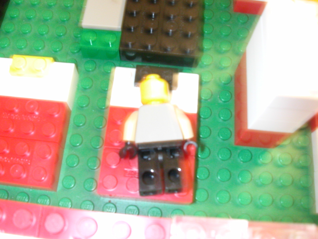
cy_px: 120
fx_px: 340
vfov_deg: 38.7
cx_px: 159
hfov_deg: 50.1
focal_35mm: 37
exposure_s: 1/1.7
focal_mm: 5.6
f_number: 4.5
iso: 200
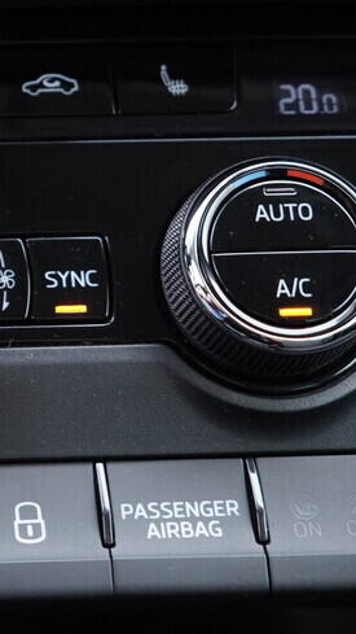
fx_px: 1326
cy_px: 299
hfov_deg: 14.5
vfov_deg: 26.8
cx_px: -135
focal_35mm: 79
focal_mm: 24
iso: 500
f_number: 2.8
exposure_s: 1/40
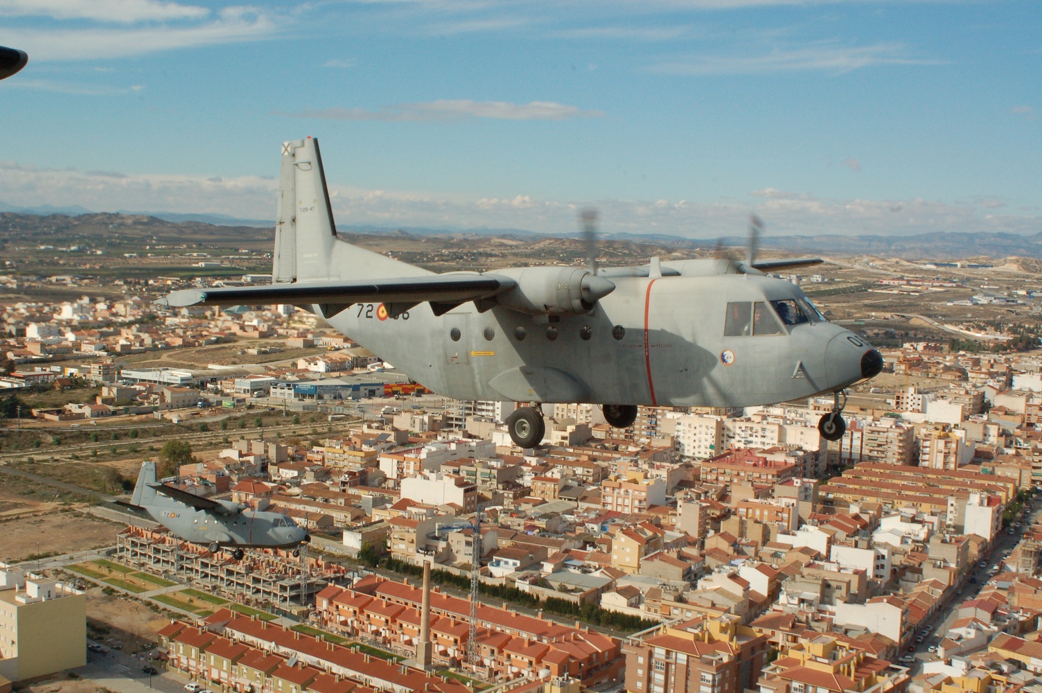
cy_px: 346
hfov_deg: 46.4
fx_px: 1215
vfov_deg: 31.8
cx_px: 521
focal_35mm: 42
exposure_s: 1/350
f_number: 22
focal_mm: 28
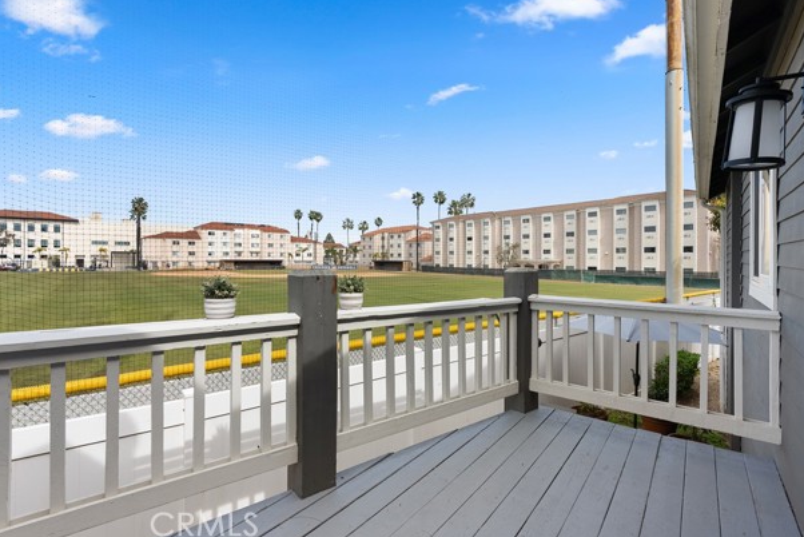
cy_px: 258
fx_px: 380
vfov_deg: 70.5
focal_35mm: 17
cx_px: 401
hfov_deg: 93.2
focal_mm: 16
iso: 640
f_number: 9
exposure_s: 1/250
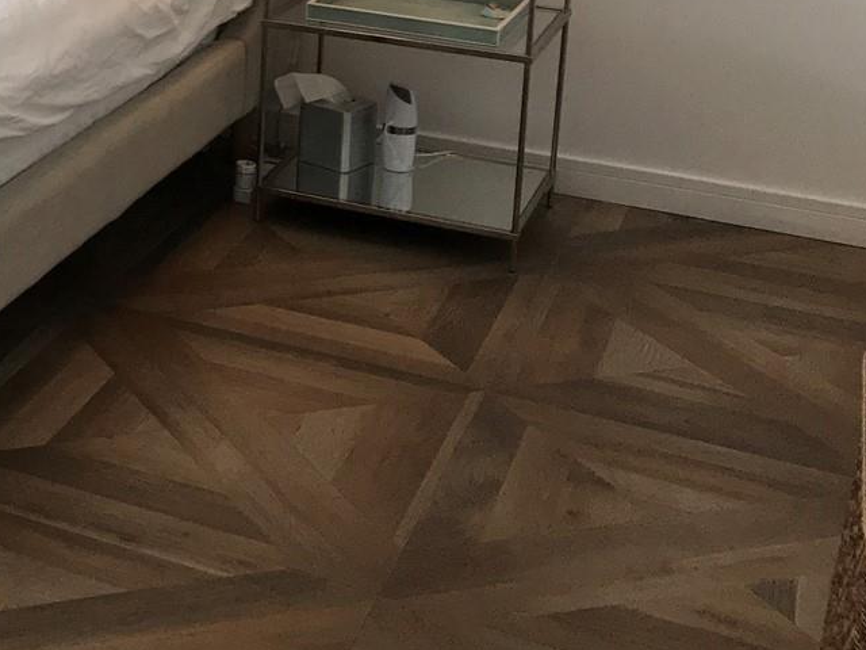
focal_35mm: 70
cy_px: -72
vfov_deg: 20.0
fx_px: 1751
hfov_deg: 25.1
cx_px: -165
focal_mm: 3.99
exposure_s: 1/120
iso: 40
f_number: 1.8
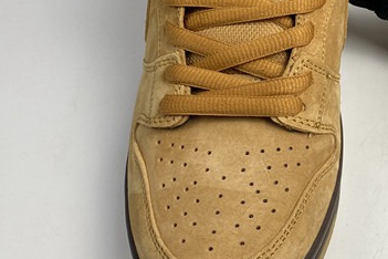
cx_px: 423
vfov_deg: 17.5
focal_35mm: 77
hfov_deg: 24.6
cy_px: 46
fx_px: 830
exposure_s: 1/100
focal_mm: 4.25
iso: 40
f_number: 1.8
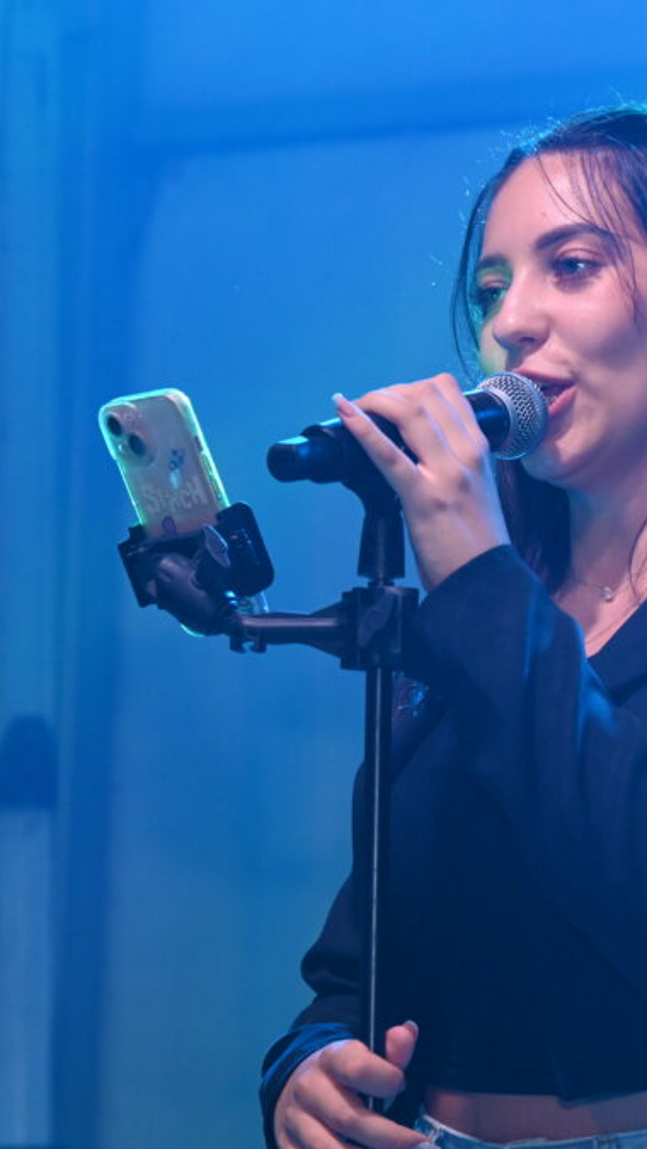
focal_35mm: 146
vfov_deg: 14.7
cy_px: 576
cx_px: 569
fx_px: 4450
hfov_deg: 8.3
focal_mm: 92
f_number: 6.3
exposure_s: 1/100
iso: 7200
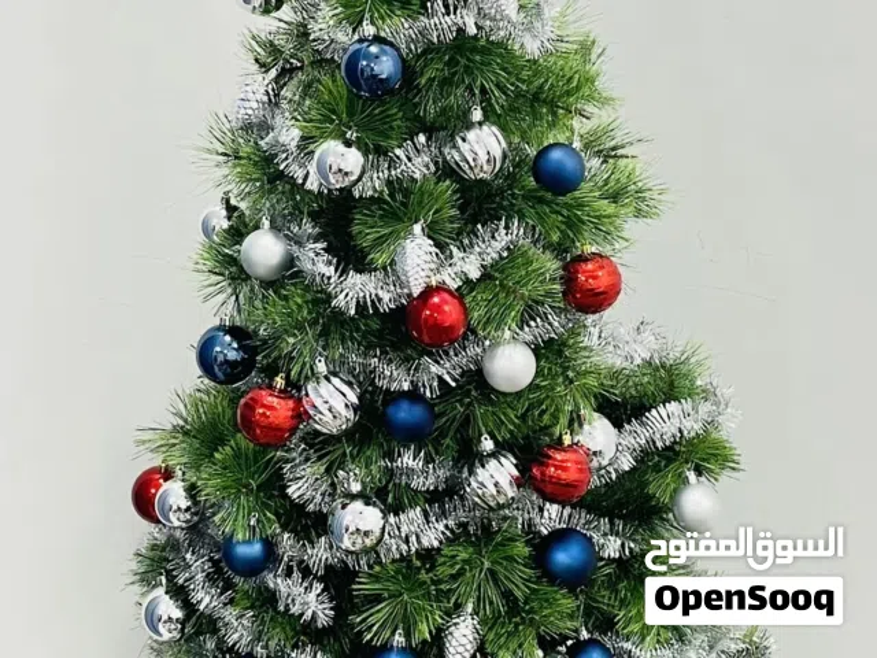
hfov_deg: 67.3
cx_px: 438
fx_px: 659
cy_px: 329
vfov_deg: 53.1
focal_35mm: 26
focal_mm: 4.2
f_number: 1.6
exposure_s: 1/50
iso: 125
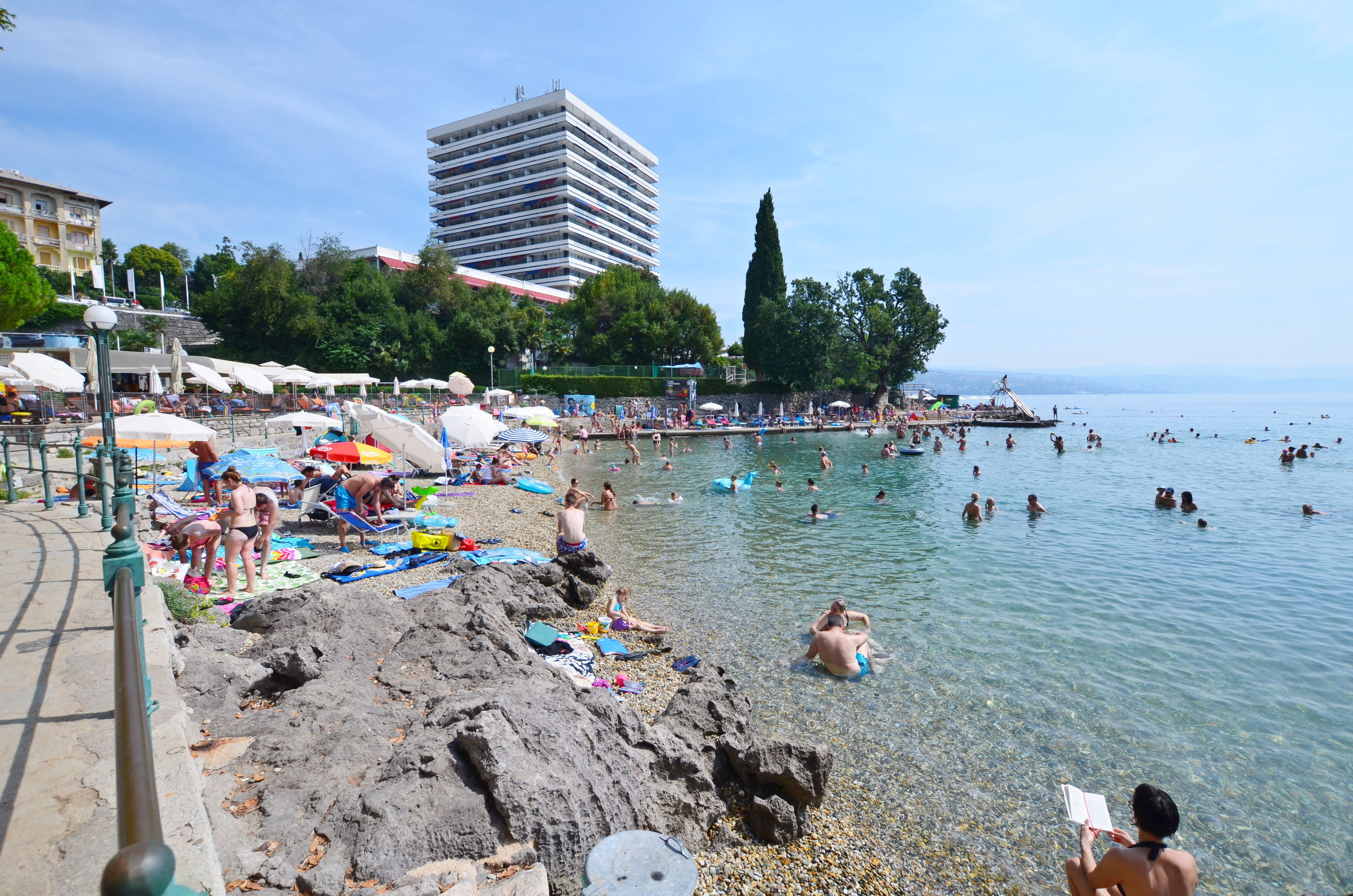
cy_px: 448
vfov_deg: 77.1
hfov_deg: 100.5
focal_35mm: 15
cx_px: 676
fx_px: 563
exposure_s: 1/250
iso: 100
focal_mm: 10
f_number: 8
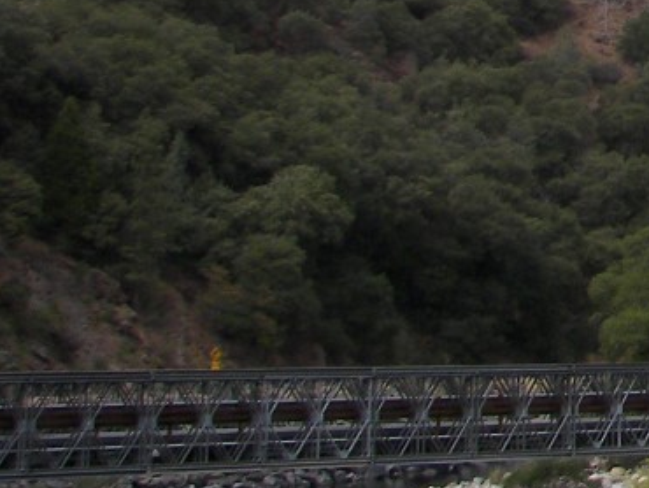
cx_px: 1233
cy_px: -381
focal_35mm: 140
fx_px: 2627
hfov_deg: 12.6
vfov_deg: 10.0
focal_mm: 6
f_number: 4
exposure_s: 1/500
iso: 64
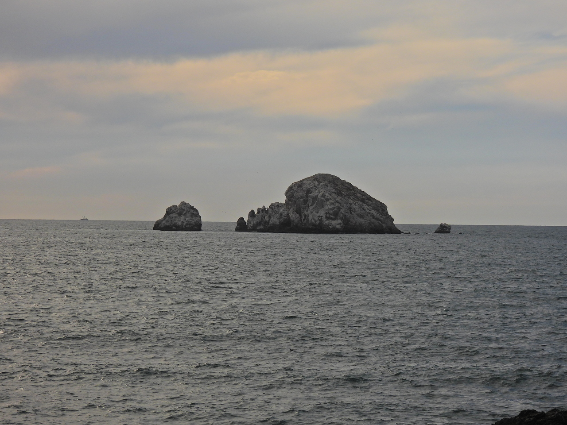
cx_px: 284
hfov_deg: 18.7
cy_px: 212
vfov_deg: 14.1
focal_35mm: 105
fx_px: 1720
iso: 100
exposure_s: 1/320
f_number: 4
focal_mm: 18.7
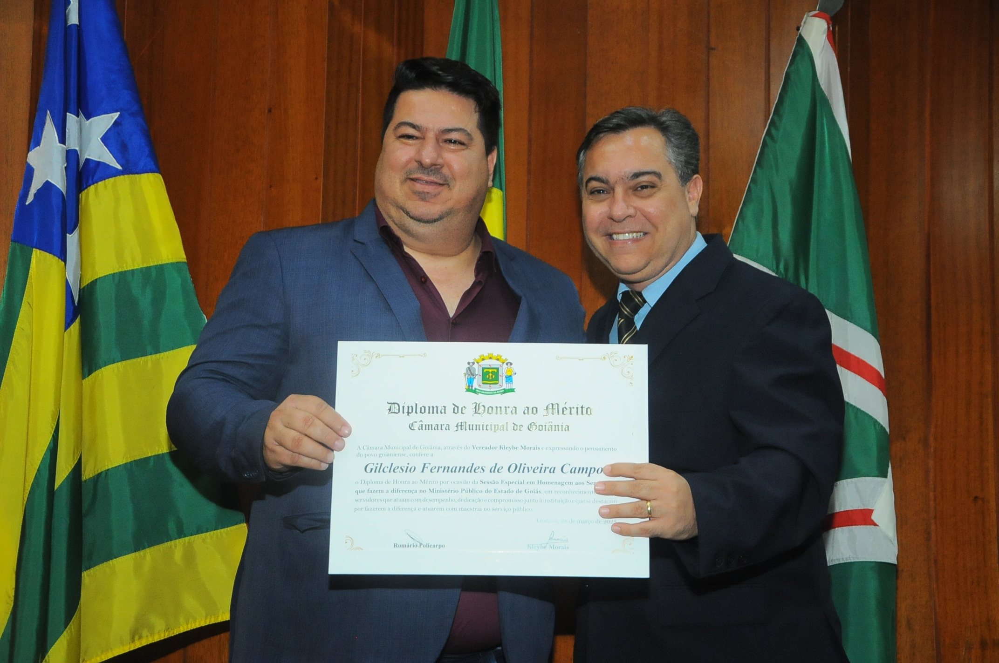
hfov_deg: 31.9
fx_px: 1746
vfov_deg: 21.5
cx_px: 500
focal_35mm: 63
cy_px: 332
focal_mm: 42
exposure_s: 1/125
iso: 1250
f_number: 4.8
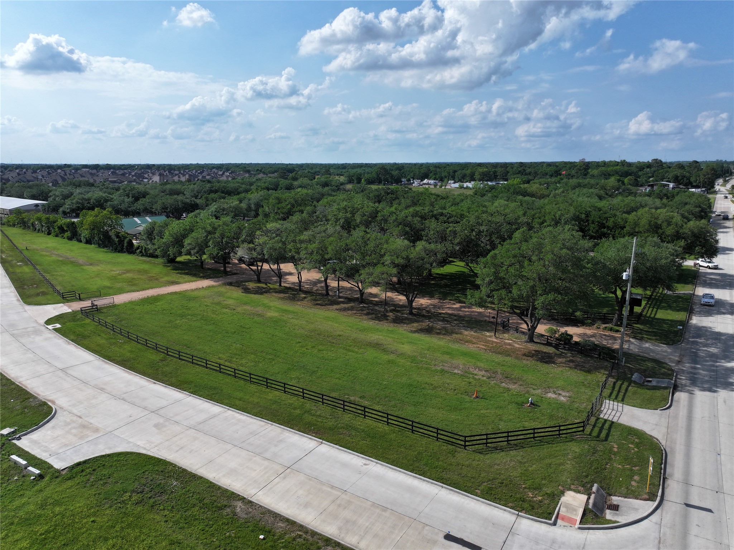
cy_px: 275
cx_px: 367
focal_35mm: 24
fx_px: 509
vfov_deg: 56.8
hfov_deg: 71.6
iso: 130
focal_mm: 12.29
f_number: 2.8
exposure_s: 1/3200
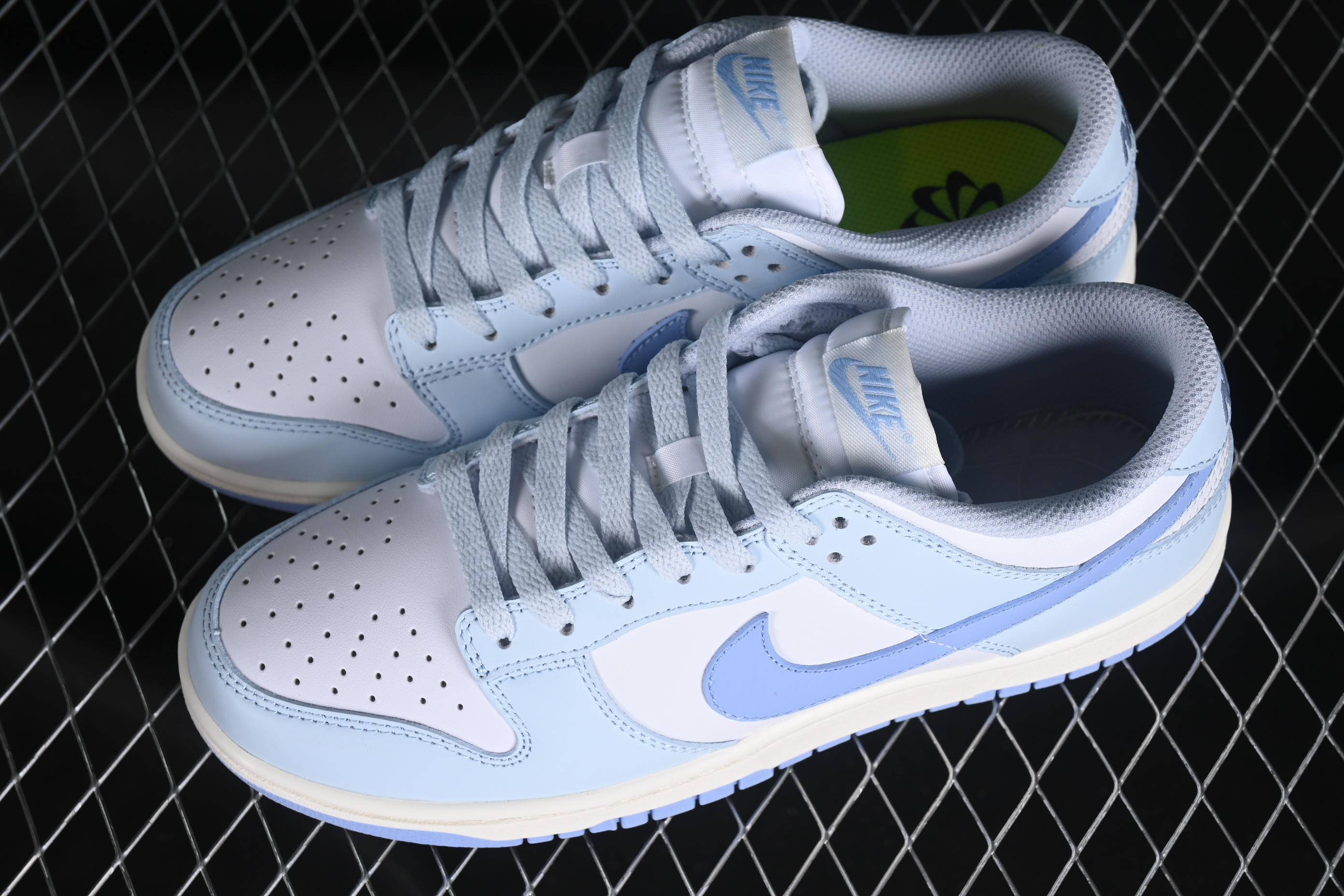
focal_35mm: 75
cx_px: 672
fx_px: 2800
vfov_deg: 18.2
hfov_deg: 27.0
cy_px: 448
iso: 160
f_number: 7.1
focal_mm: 50
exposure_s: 1/80
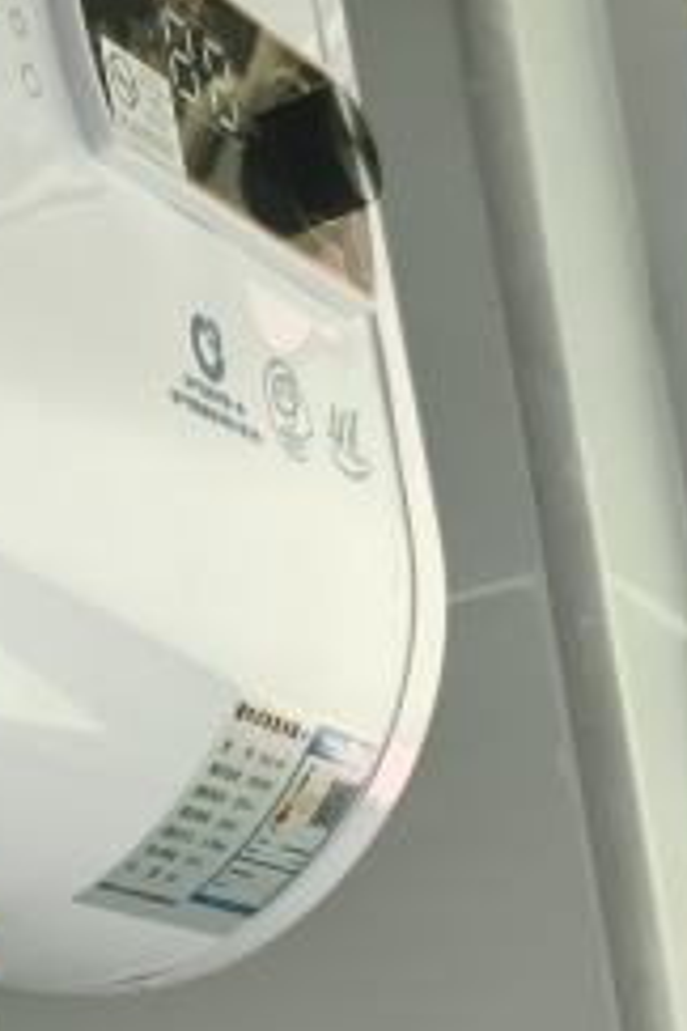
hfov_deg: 12.0
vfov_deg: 19.1
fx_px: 3005
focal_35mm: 105
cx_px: -539
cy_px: 936
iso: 254
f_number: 1.57
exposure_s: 1/100
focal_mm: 5.6
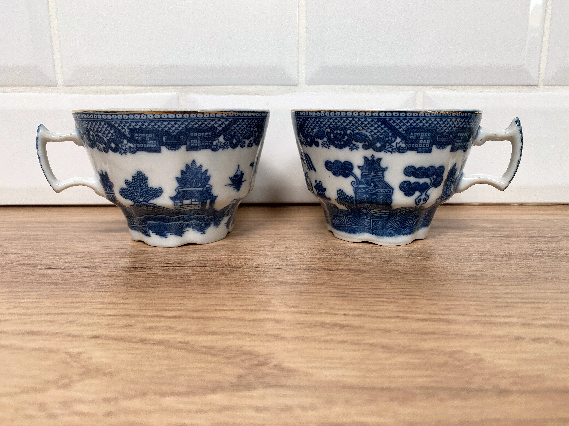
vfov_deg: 53.1
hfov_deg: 67.3
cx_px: 284
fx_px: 427
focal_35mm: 26
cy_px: 213
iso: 50
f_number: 1.8
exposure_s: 1/121
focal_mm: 4.25
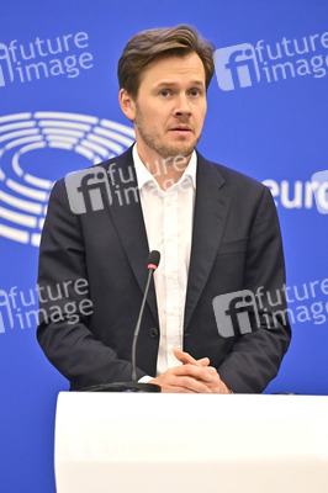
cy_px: 246
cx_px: 164
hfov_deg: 10.1
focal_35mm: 135
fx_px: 1848
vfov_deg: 15.2
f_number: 2.8
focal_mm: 135
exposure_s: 1/800
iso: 5000
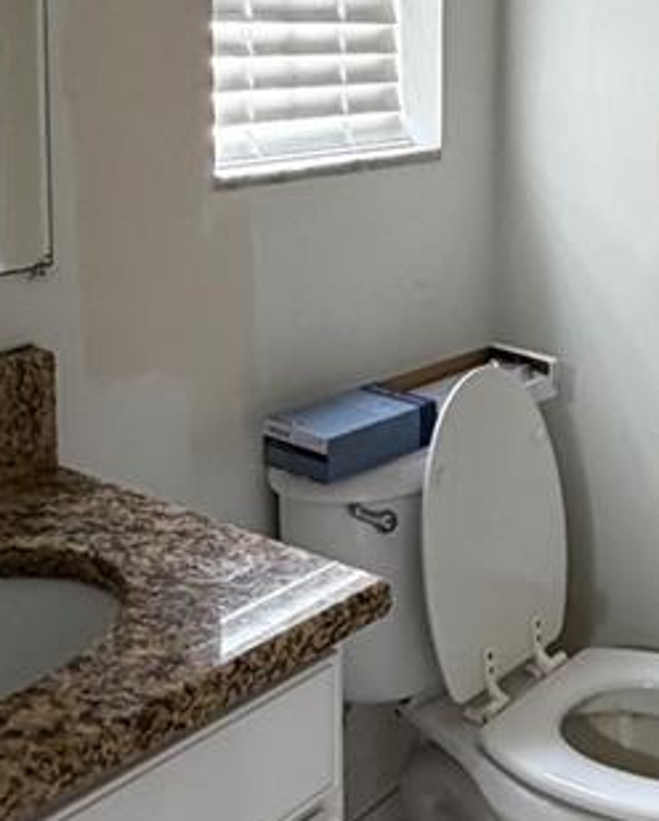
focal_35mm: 53
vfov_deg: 34.4
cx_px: 574
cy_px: 178
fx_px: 1290
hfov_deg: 27.8
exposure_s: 1/60
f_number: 2.2
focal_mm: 2.22
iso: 250
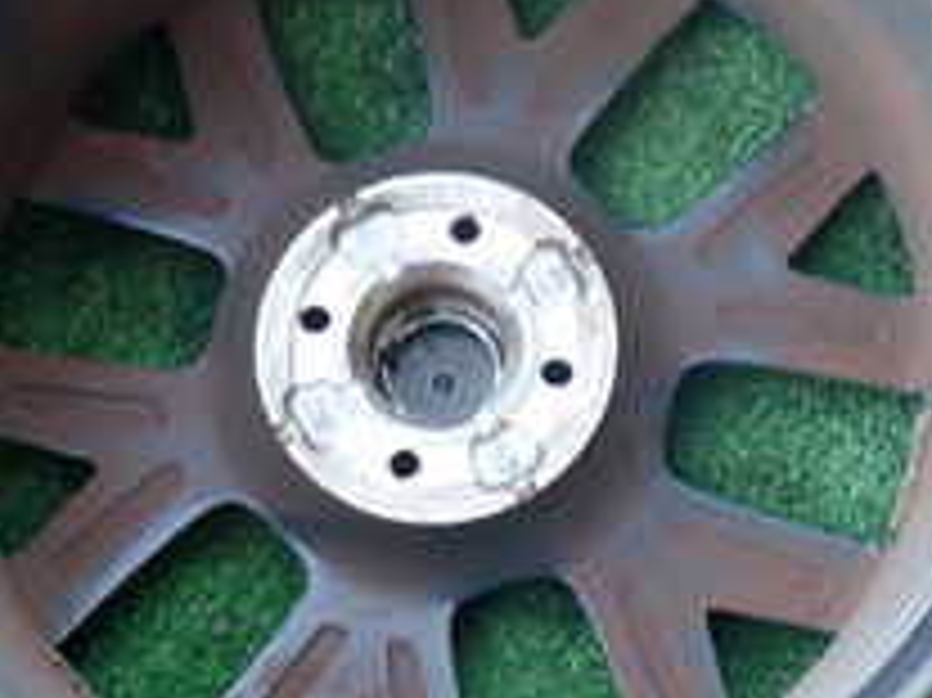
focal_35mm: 87
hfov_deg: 22.5
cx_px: 410
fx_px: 2341
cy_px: 383
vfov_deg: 17.0
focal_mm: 5.4
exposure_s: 1/50
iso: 200
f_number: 2.3
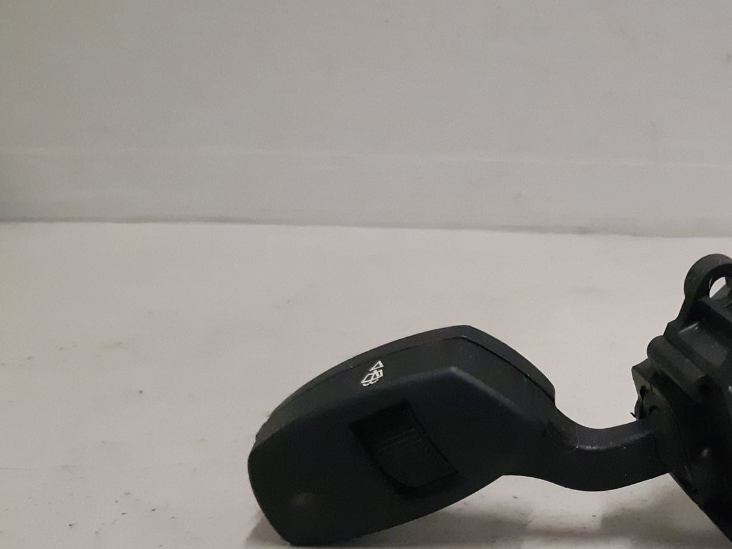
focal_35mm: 47
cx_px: 643
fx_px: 994
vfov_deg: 30.3
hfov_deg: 38.0
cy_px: 426
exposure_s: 1/230
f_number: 1.7
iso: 800
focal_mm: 3.93
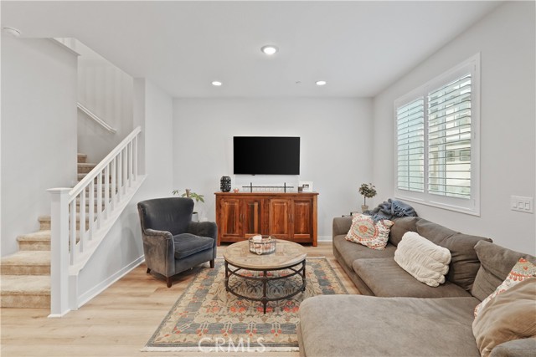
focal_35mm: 16
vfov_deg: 73.8
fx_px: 238
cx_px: 268
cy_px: 178
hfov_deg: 96.7
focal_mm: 16
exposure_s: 1/15
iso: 1250
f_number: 5.6
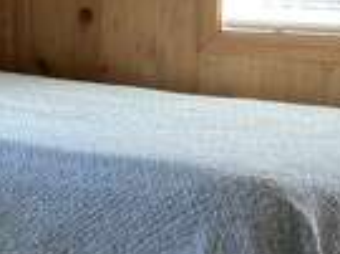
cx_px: -112
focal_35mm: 132
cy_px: 214
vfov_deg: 11.2
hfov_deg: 14.3
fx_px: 1295
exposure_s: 1/60
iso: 64
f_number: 1.8
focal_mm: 4.25
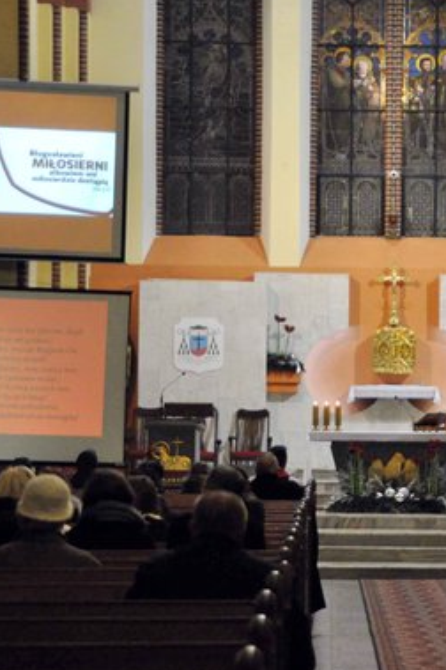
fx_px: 2490
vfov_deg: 15.3
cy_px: 339
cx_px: 442
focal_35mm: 134
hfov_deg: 10.2
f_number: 4.8
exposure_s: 1/60
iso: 2500
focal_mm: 52
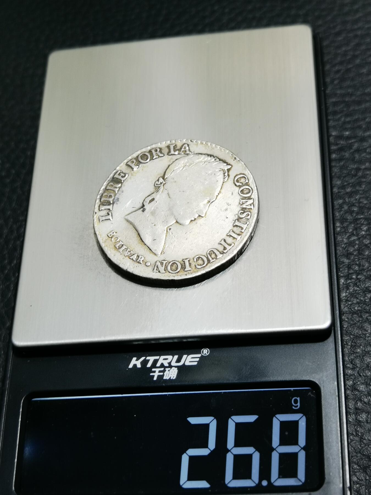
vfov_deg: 33.8
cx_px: 186
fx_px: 815
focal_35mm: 57
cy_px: 248
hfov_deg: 25.7
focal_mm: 6.67
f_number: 1.9
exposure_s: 1/100
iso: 125
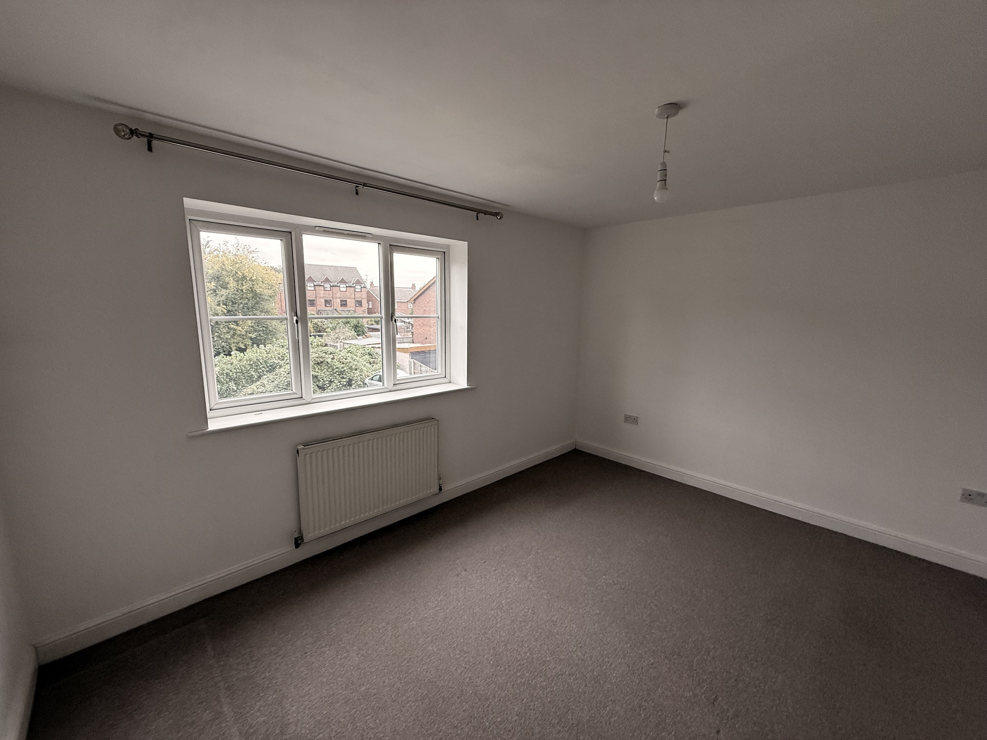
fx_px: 399
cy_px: 370
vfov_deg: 85.7
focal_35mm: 14
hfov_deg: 102.1
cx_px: 494
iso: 160
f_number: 2.2
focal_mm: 2.22
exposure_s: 1/99
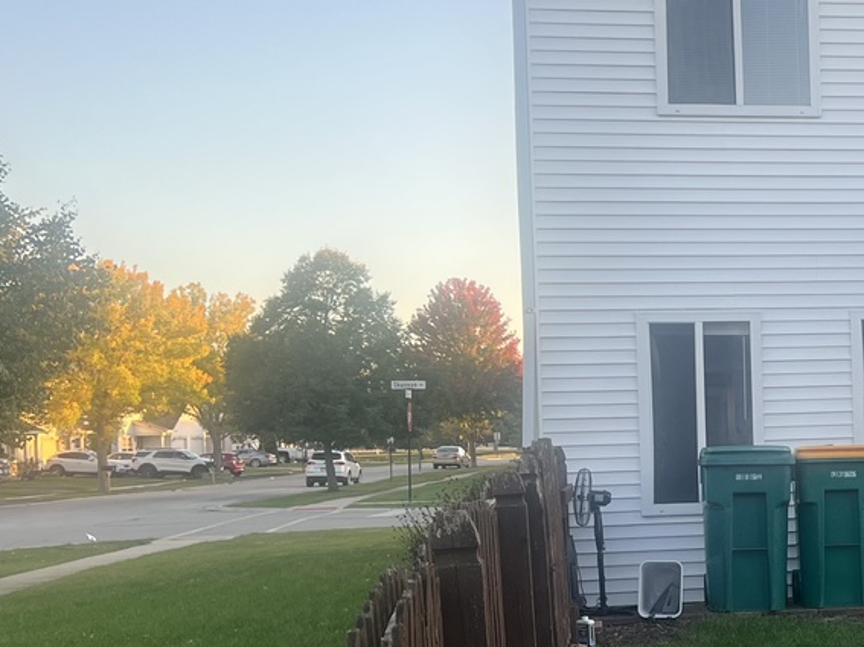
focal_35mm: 66
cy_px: 432
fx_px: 1647
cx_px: 887
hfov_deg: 27.5
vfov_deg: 22.2
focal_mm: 5.7
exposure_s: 1/421
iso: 50
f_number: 1.5
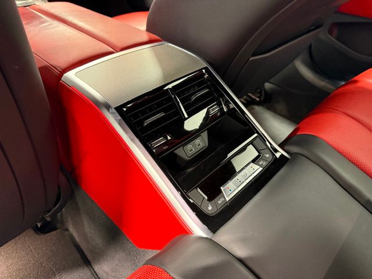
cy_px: 140
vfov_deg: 56.8
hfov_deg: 71.6
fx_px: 258
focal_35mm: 24
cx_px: 186
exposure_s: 1/57
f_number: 1.78
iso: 800
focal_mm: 6.76
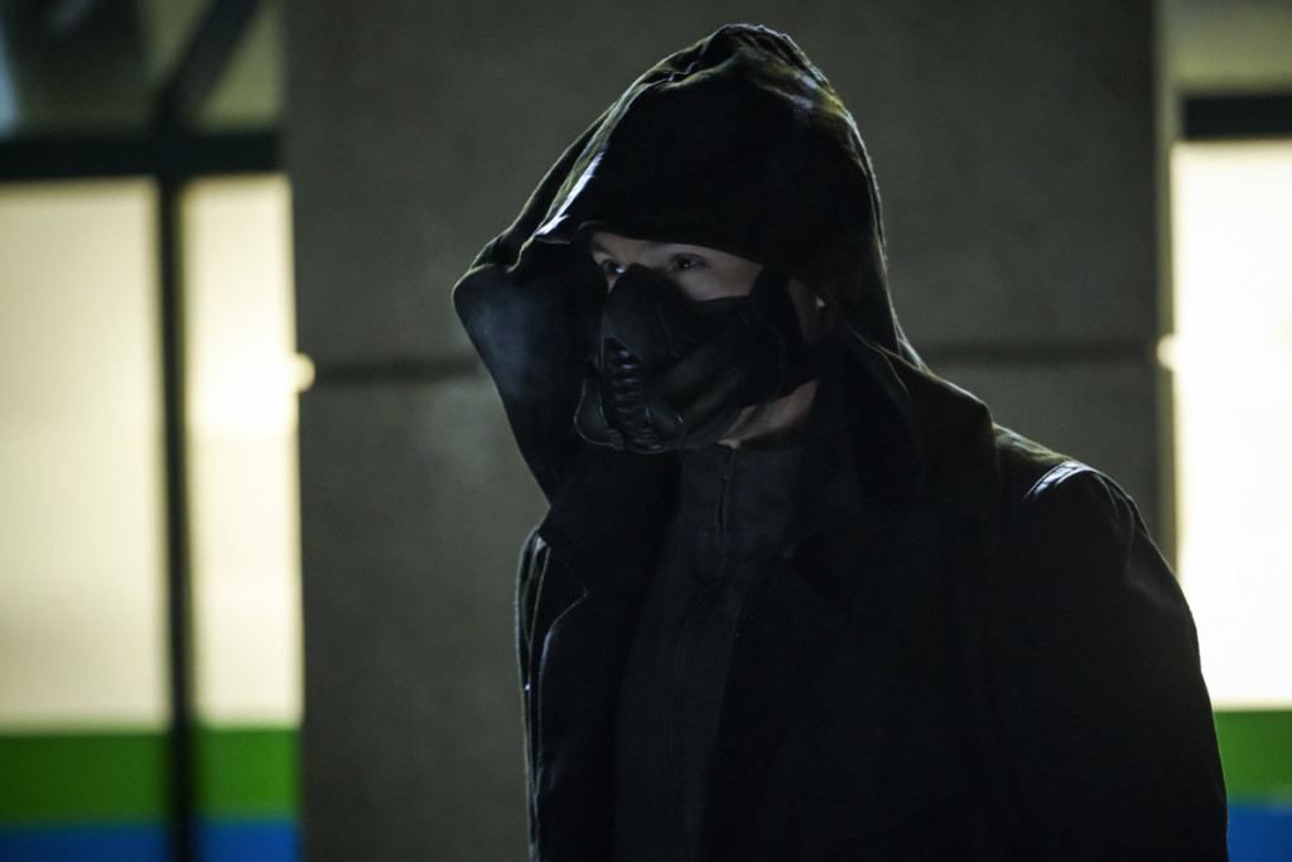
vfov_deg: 6.8
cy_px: 431
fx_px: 7250
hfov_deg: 10.2
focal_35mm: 202
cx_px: 646
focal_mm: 134.4
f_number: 2.8
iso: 6400
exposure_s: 1/80
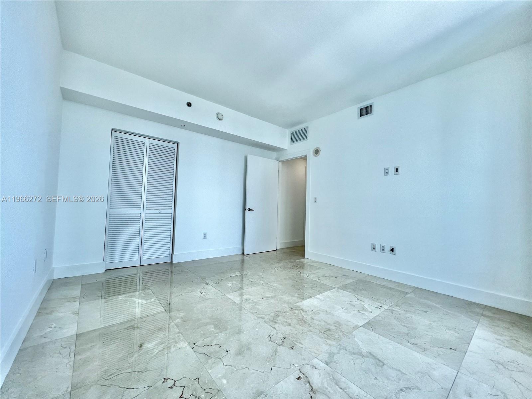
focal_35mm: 13
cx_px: 266
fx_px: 200
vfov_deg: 89.9
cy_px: 200
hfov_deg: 106.2
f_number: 1.8
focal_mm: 1.57
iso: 32
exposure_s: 1/131
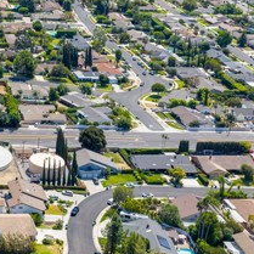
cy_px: 20
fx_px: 606
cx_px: -114
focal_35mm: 73
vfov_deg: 23.0
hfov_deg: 20.6
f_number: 2.8
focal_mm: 14.45
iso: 200
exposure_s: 1/3200
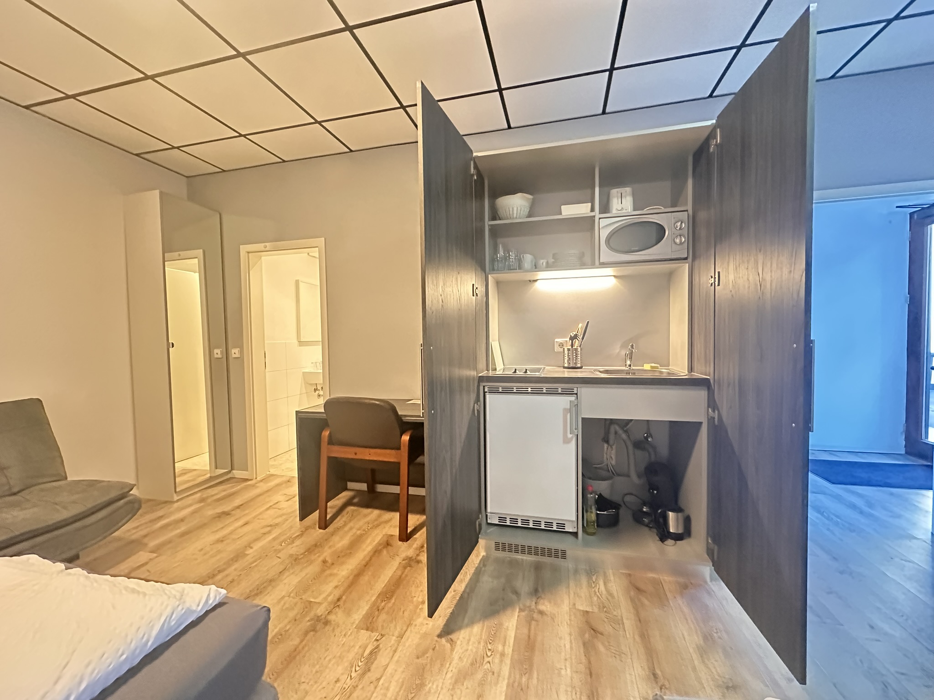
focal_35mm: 14
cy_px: 350
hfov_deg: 102.1
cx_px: 467
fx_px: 378
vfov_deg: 85.7
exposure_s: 1/34
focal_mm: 2.22
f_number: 2.2
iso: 1250
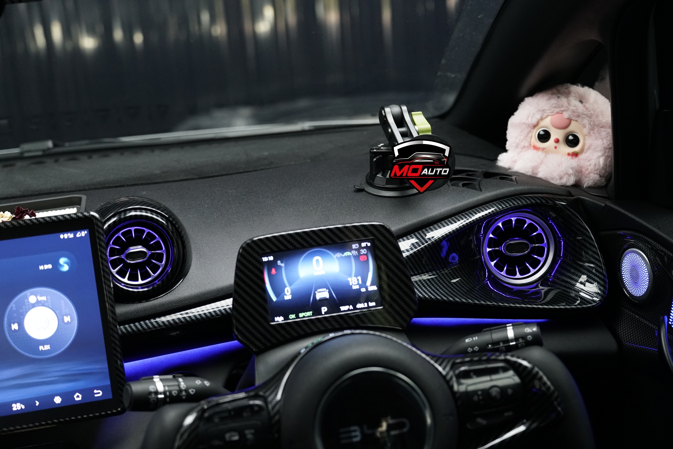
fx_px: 916
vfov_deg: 27.5
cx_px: 336
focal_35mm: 49
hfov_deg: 40.3
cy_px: 224
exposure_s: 1/60
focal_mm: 49
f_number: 4
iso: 3200
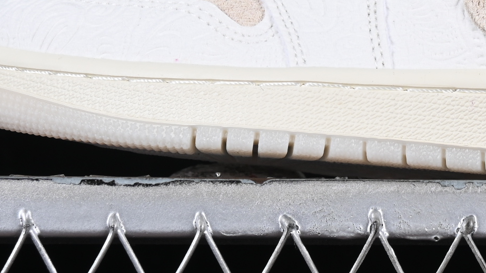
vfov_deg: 5.1
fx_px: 3054
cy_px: -115
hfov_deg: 9.0
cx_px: 485
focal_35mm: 237
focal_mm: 50
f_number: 8
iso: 160
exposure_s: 1/80
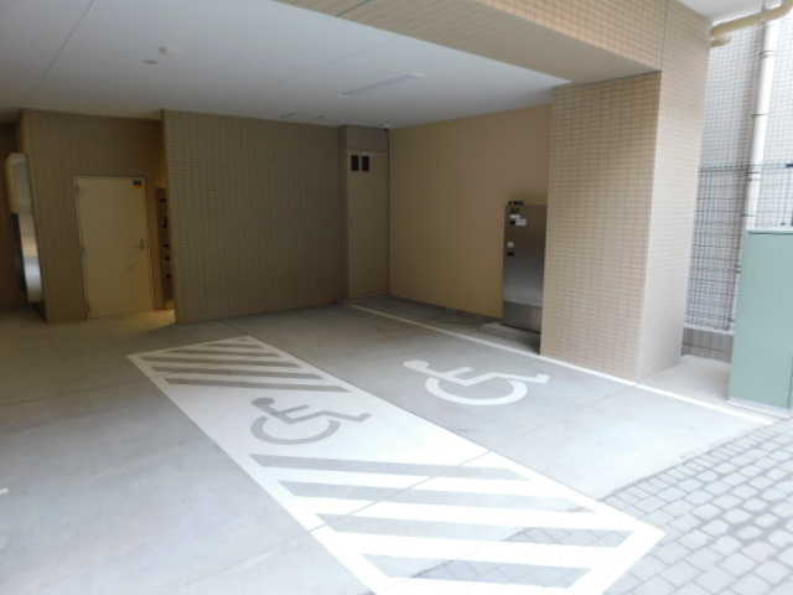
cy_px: 298
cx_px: 396
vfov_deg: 58.9
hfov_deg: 73.9
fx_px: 527
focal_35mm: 23
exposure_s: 1/30
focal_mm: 4
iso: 125
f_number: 3
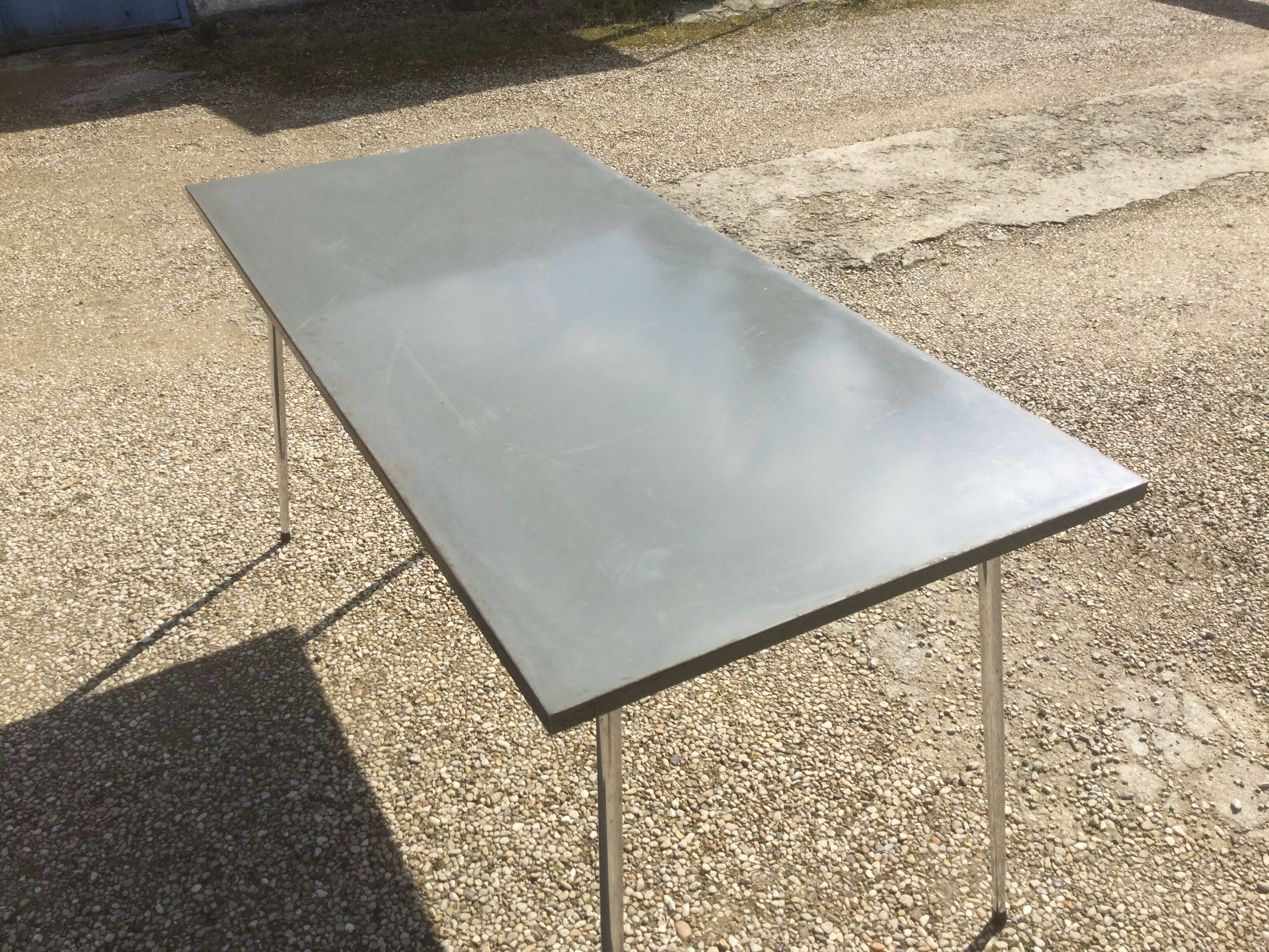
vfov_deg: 45.4
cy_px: 476
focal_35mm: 31
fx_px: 1136
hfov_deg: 58.4
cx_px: 634
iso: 25
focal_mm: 3.3
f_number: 2.4
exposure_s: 1/1359
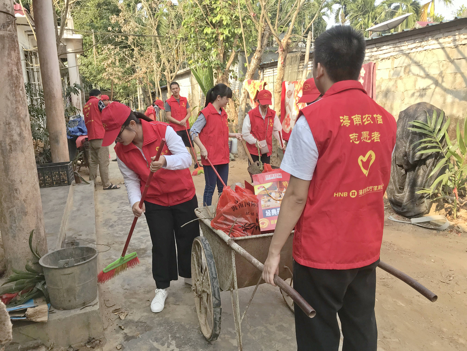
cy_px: 176
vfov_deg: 49.7
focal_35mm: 28
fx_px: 378
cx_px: 234
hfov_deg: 63.4
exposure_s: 1/451
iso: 20
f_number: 1.8
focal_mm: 3.99
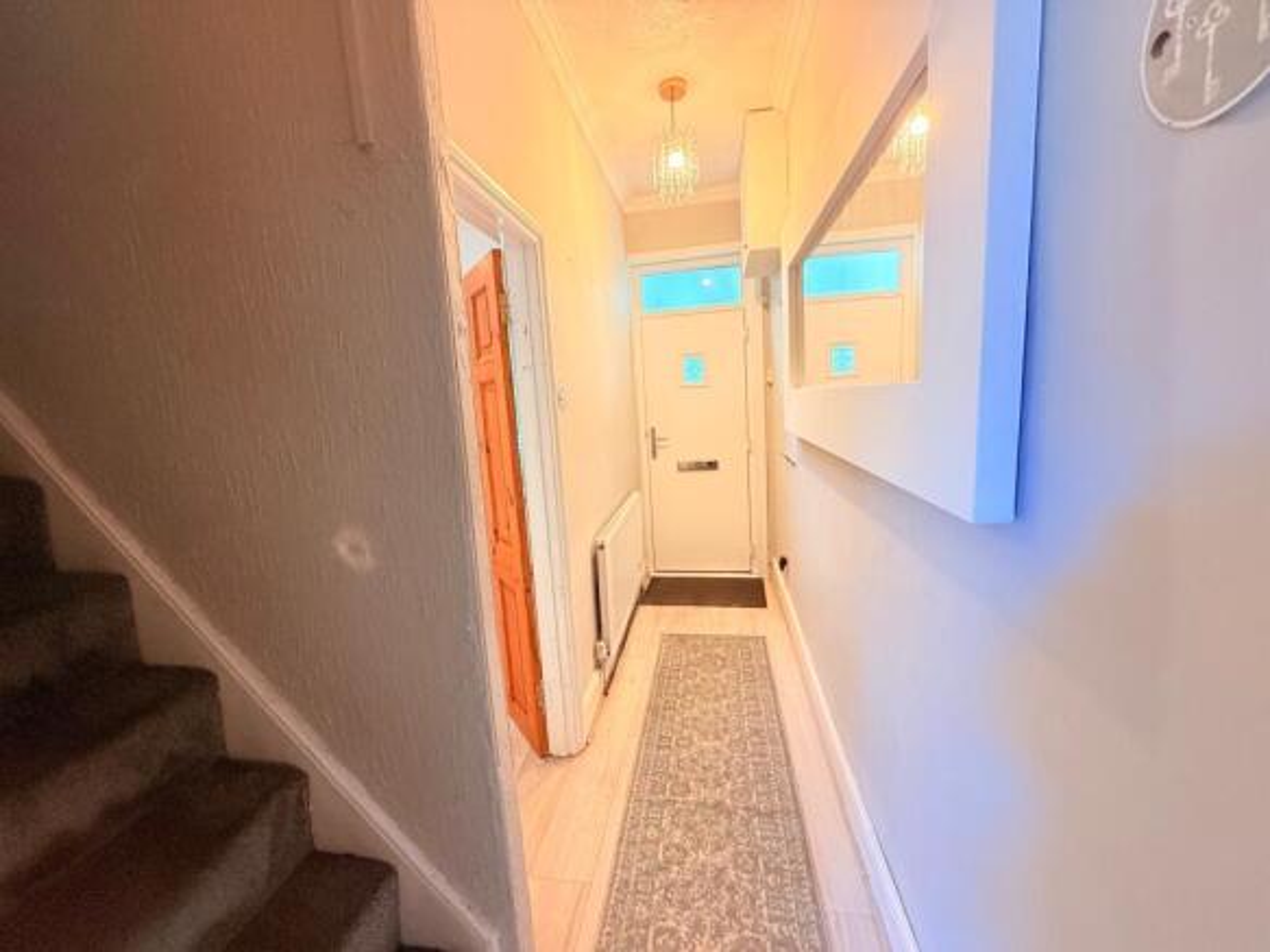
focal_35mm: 14
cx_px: 635
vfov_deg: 85.7
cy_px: 476
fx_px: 514
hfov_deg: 102.1
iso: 320
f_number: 2.2
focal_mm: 2.22
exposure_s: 1/50
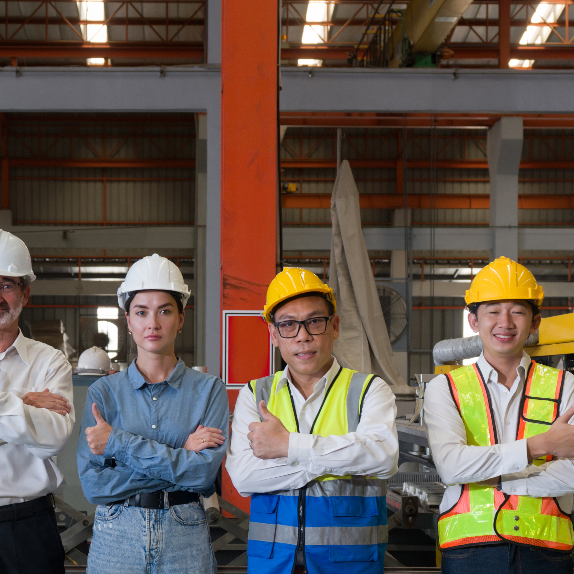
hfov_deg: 20.9
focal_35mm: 83
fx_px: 1557
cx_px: 242
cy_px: 460
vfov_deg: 20.6
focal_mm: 30
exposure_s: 1/30
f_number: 4.5
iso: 400
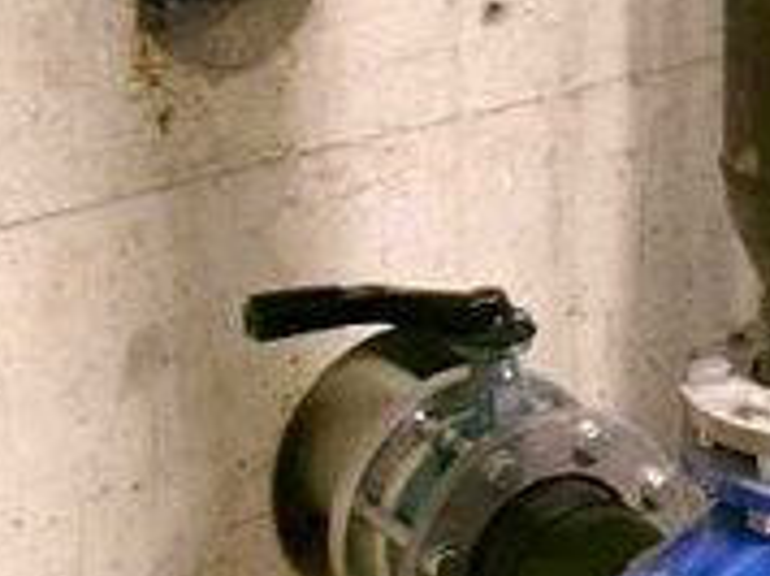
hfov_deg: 15.4
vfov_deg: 11.6
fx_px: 2777
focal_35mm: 125
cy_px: 650
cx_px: 848
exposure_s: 1/10
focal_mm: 7.6
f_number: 2.6
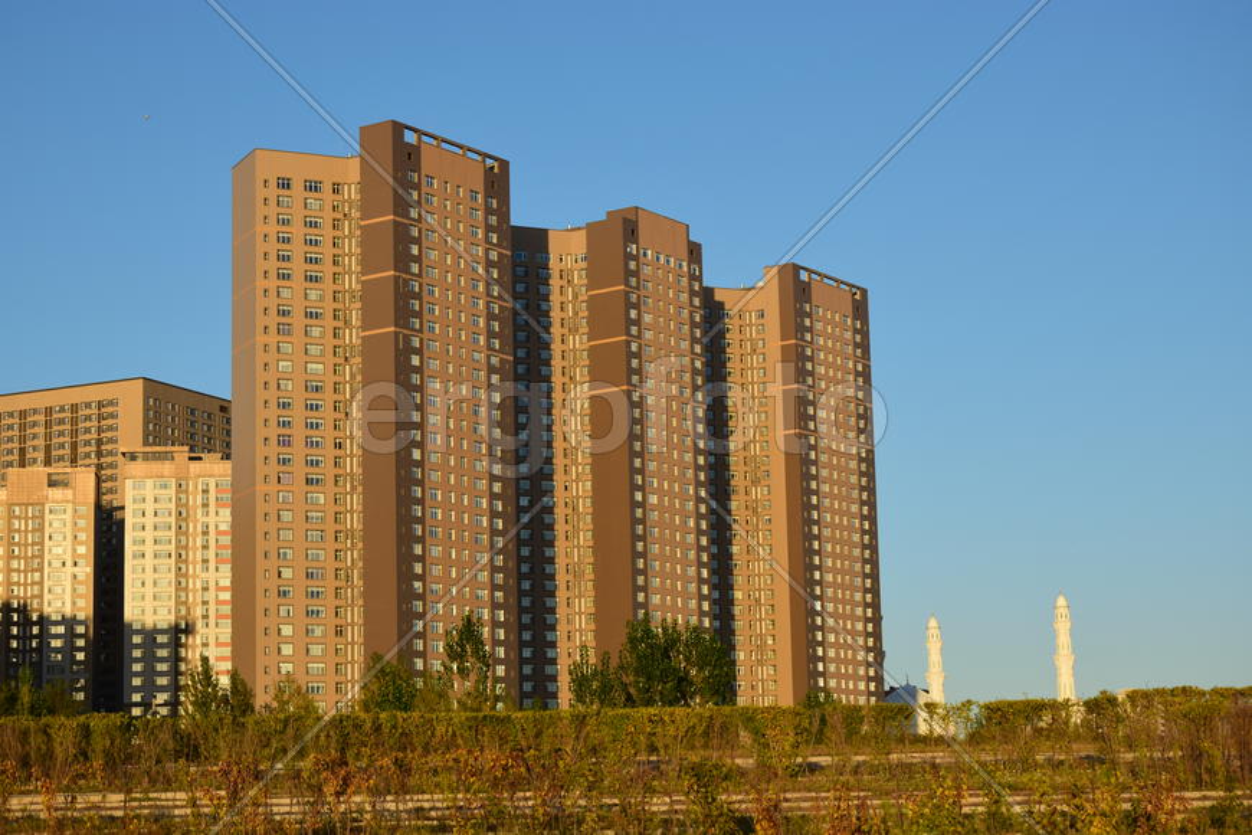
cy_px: 418
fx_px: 2504
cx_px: 626
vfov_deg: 18.9
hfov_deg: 28.1
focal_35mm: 72
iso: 200
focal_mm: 48
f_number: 9
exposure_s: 1/320
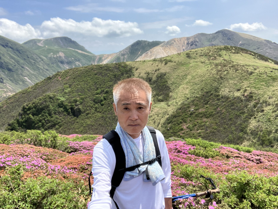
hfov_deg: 56.8
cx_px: 139
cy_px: 104
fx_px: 257
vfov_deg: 44.2
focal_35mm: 32
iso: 20
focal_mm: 2.87
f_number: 2.2
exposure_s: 1/512
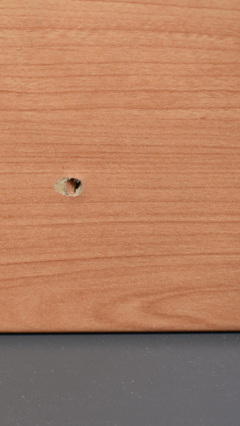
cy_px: 212
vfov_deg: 23.7
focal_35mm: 90
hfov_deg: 13.1
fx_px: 1018
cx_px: -44
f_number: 5.6
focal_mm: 34
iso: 500
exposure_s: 1/60
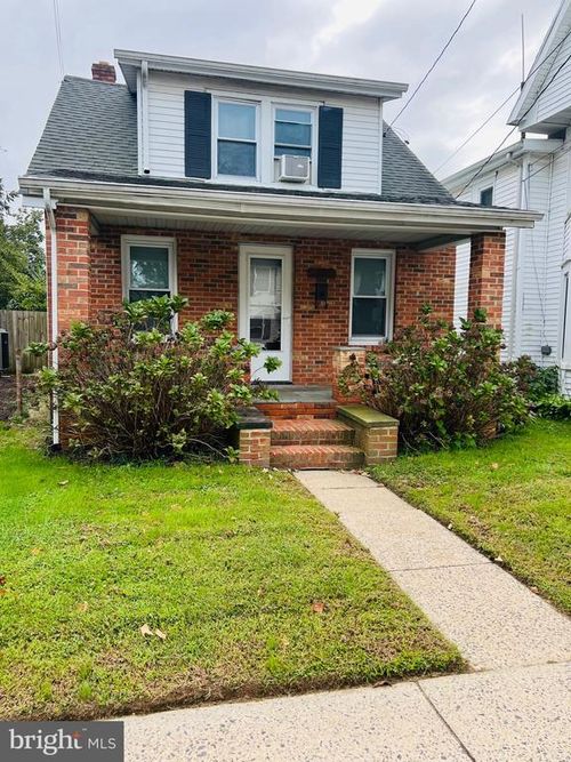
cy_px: 381
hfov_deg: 53.0
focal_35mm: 26
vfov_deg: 67.3
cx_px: 286
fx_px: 572
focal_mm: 5.7
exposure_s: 1/814
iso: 50
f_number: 1.5
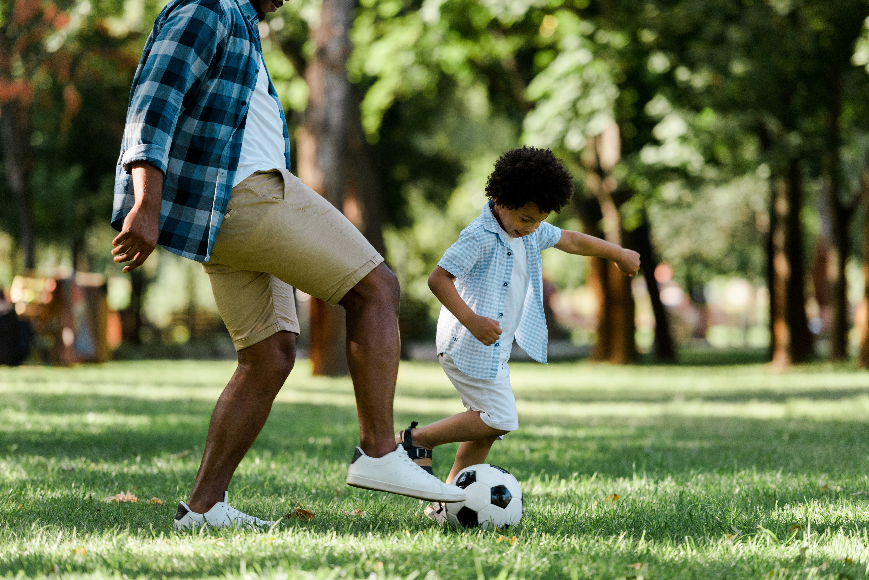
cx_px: 434
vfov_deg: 7.9
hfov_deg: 11.7
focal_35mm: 175
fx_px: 4225
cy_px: 290
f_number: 3.2
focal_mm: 175
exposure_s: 1/640
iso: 200
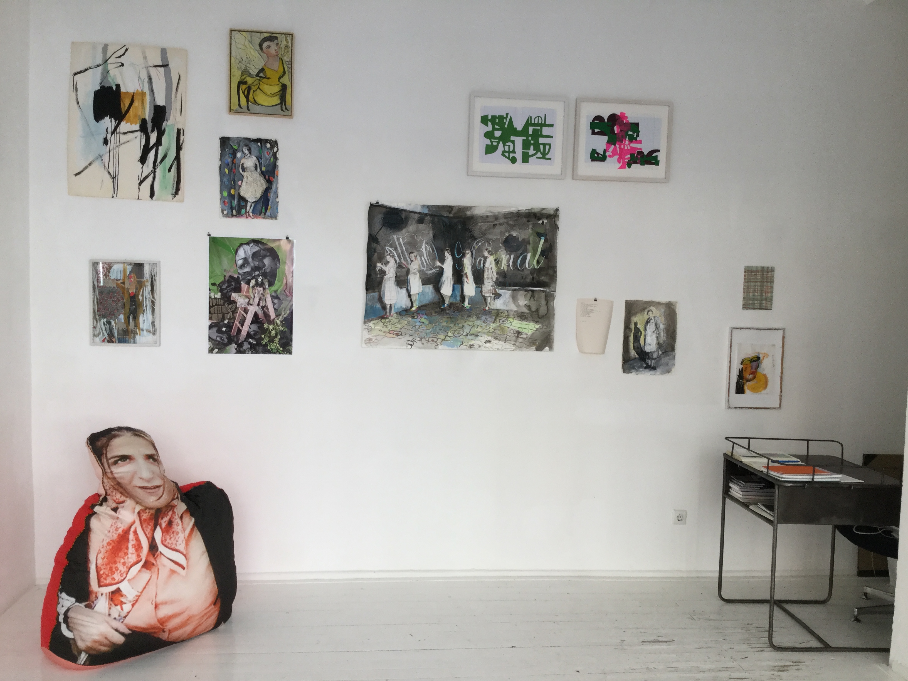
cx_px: 454
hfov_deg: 58.4
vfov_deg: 45.4
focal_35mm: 31
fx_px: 813
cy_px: 340
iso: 25
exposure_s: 1/40
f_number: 2.4
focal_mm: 3.3
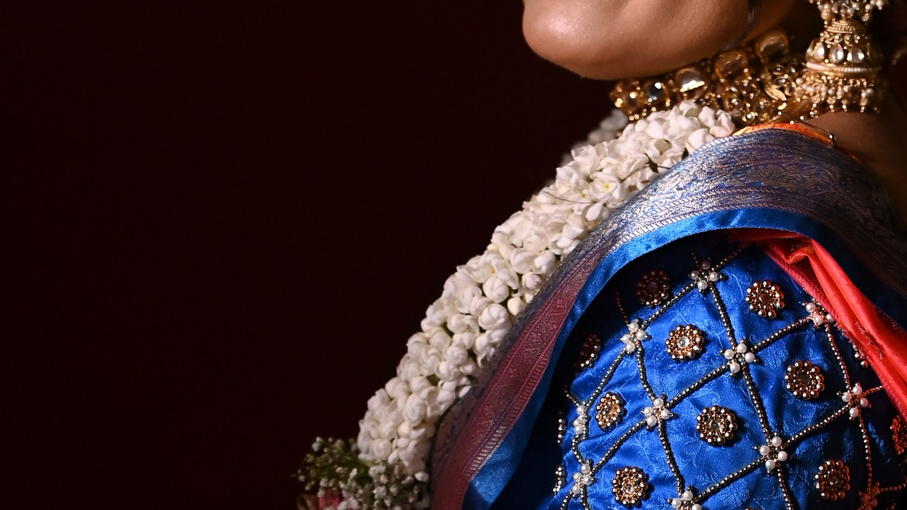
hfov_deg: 15.5
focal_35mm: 138
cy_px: 377
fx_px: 3319
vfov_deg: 8.8
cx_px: 653
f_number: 2.8
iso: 800
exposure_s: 1/200
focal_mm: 45
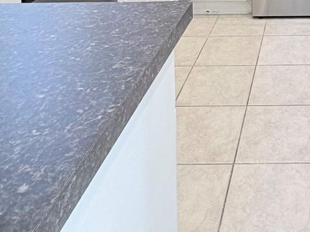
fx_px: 421
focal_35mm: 47
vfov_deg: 23.2
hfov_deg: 36.4
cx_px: 311
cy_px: -136
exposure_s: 1/120
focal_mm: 2.22
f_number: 2.2
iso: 160
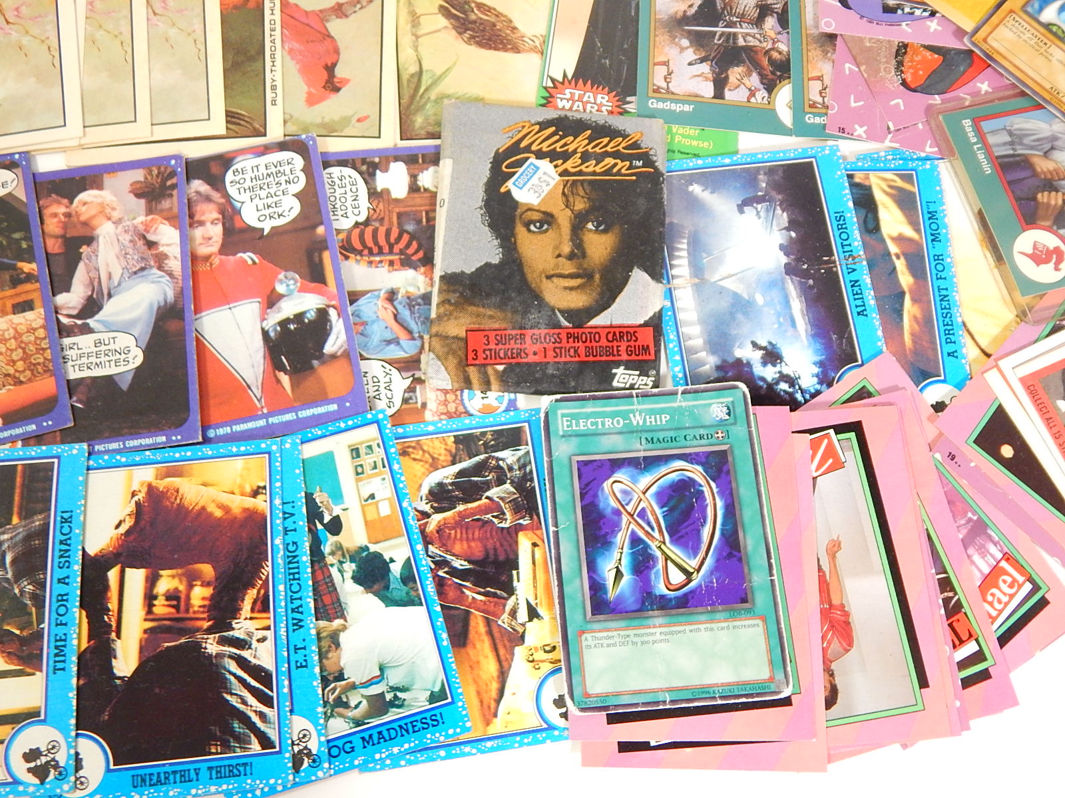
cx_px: 532
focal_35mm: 34
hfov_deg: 54.0
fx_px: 1046
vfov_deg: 41.8
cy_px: 399
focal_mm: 6.1
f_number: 3.3
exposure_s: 1/25
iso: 400
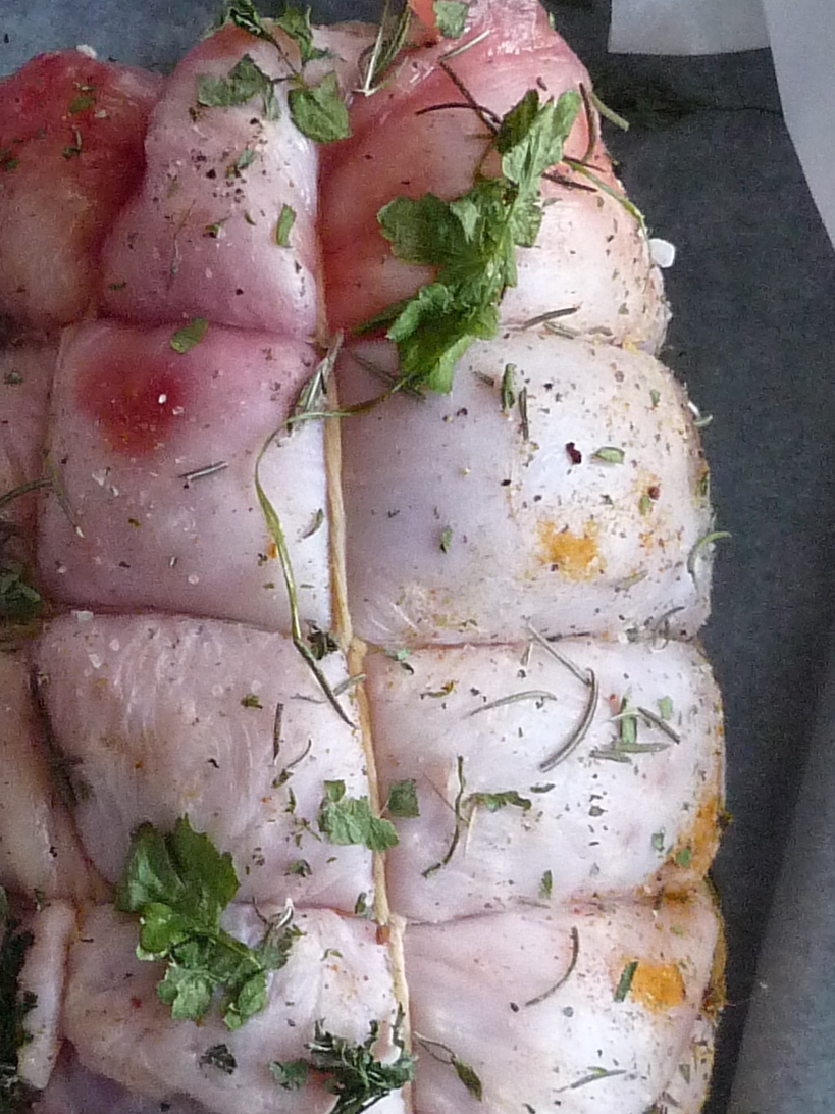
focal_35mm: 120
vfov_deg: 16.3
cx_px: 371
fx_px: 3859
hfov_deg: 12.3
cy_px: 815
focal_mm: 6.4
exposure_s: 1/30
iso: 250
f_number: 2.9
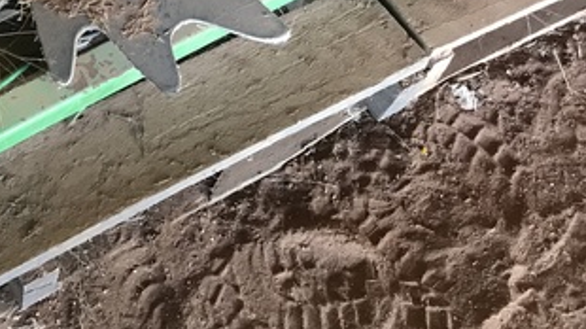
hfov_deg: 30.2
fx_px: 1009
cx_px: 2
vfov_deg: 17.6
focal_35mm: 65
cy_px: -75
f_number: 1.8
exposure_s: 1/15
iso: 64
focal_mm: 3.99
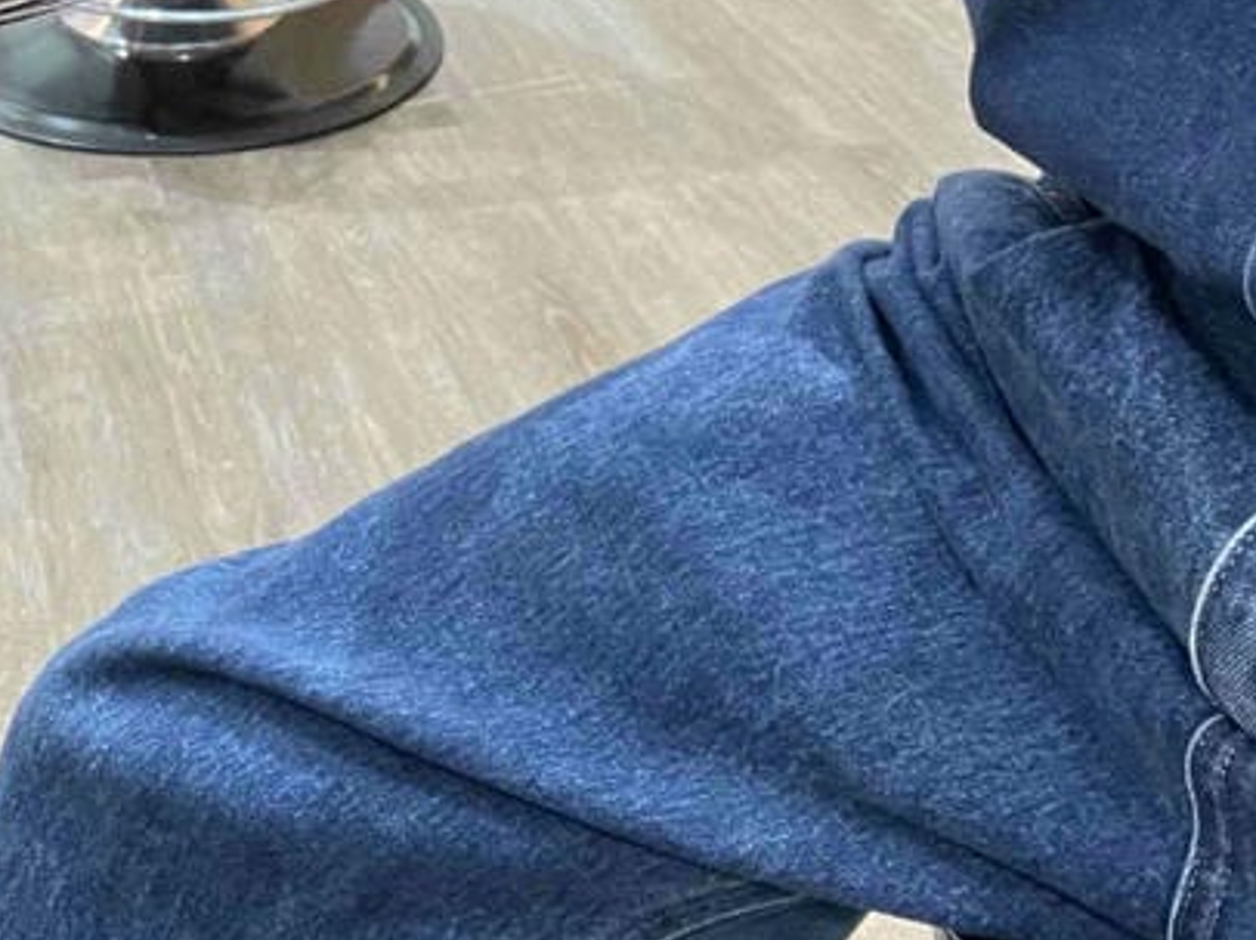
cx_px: 145
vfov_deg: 19.8
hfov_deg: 27.6
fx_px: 2466
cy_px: -288
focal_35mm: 68
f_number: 2.2
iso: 250
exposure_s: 1/40
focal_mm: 2.71
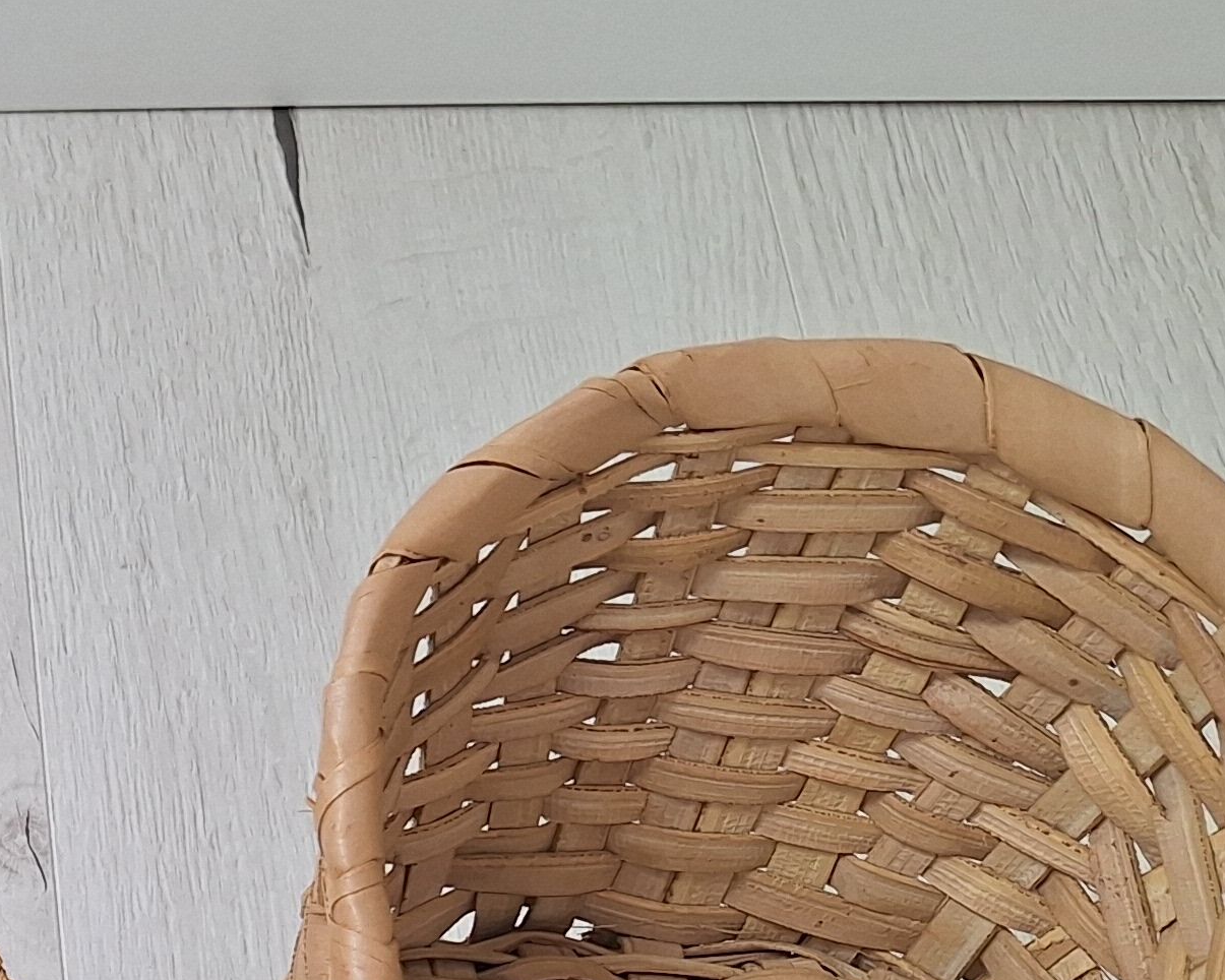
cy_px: 1147
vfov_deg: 19.1
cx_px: -517
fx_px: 2755
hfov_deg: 21.7
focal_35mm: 76
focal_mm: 5.54
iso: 40
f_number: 1.8
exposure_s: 1/125
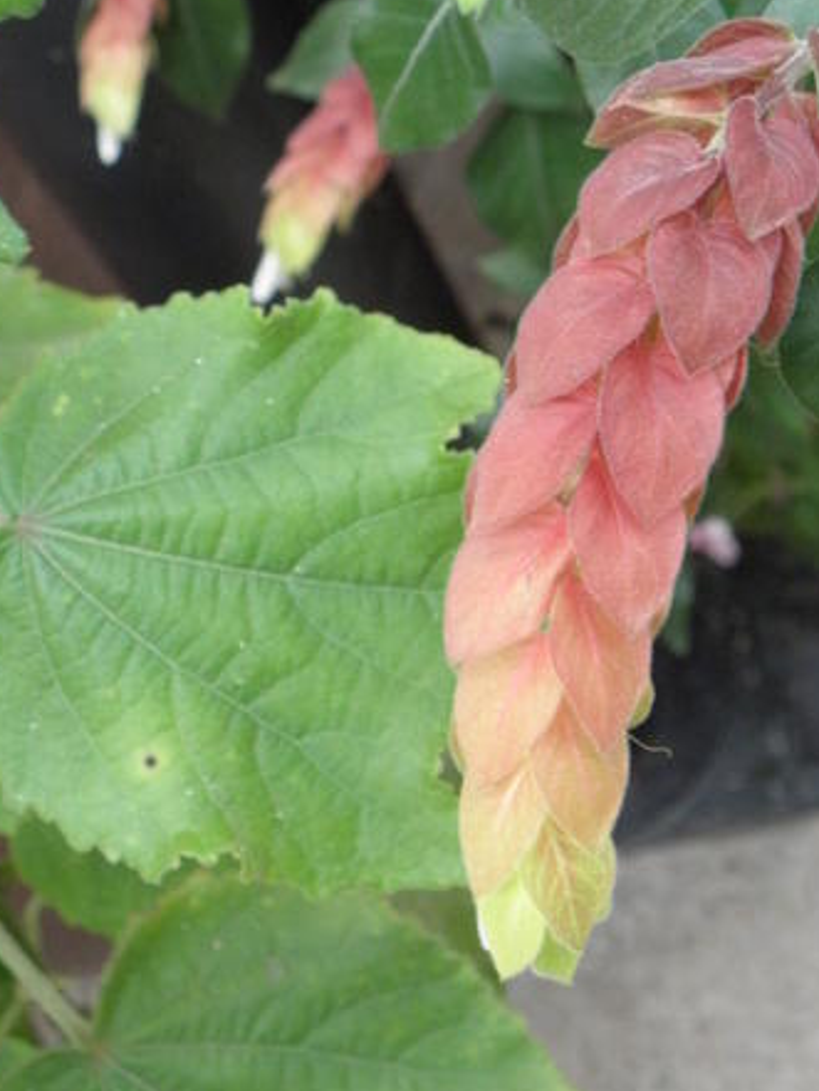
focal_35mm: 74
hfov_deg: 19.8
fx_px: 2333
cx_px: 577
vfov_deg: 26.3
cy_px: 515
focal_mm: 9.22
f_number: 3.5
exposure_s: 1/8
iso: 400
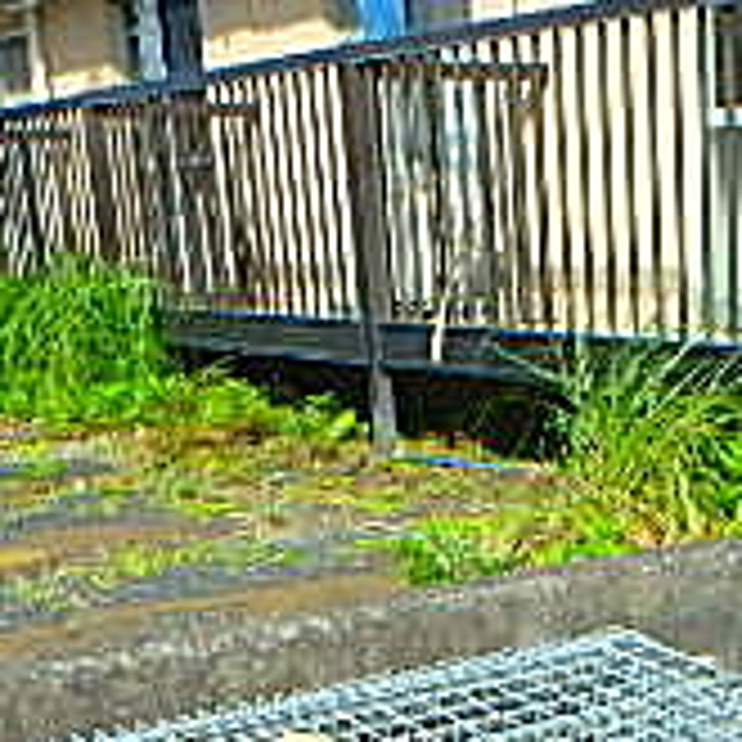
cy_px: 863
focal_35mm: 72
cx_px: 715
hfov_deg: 23.2
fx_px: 1746
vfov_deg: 22.3
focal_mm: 3.7
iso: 125
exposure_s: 1/500
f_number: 3.5
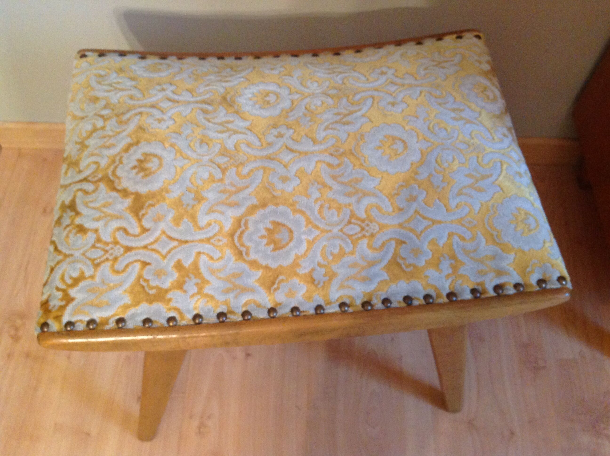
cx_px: 305
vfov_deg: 40.6
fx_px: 616
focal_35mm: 35
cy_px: 228
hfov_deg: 52.7
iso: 400
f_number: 2.4
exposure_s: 1/17
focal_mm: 4.28
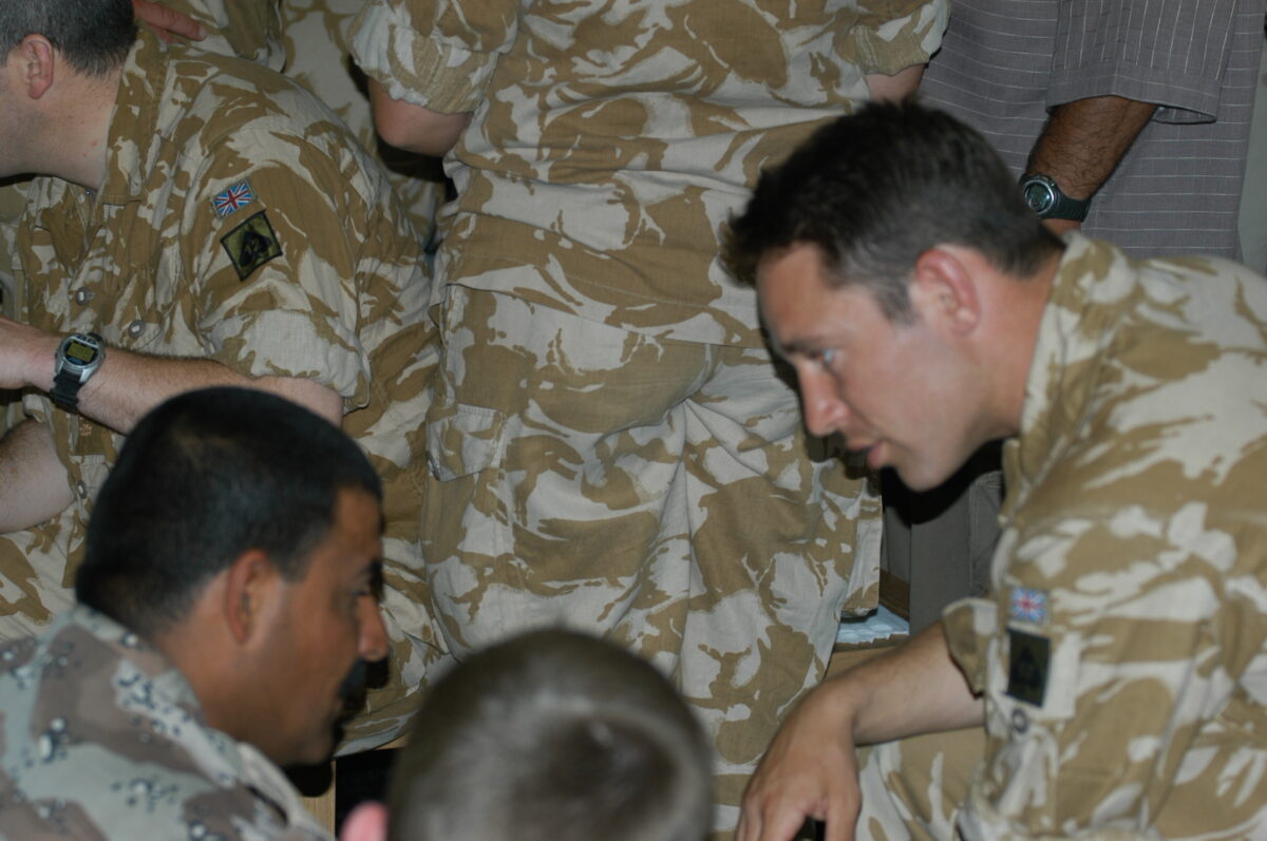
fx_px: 3691
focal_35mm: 105
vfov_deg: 13.0
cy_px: 420
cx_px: 634
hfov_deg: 19.5
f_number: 3.5
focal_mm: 70
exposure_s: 1/125
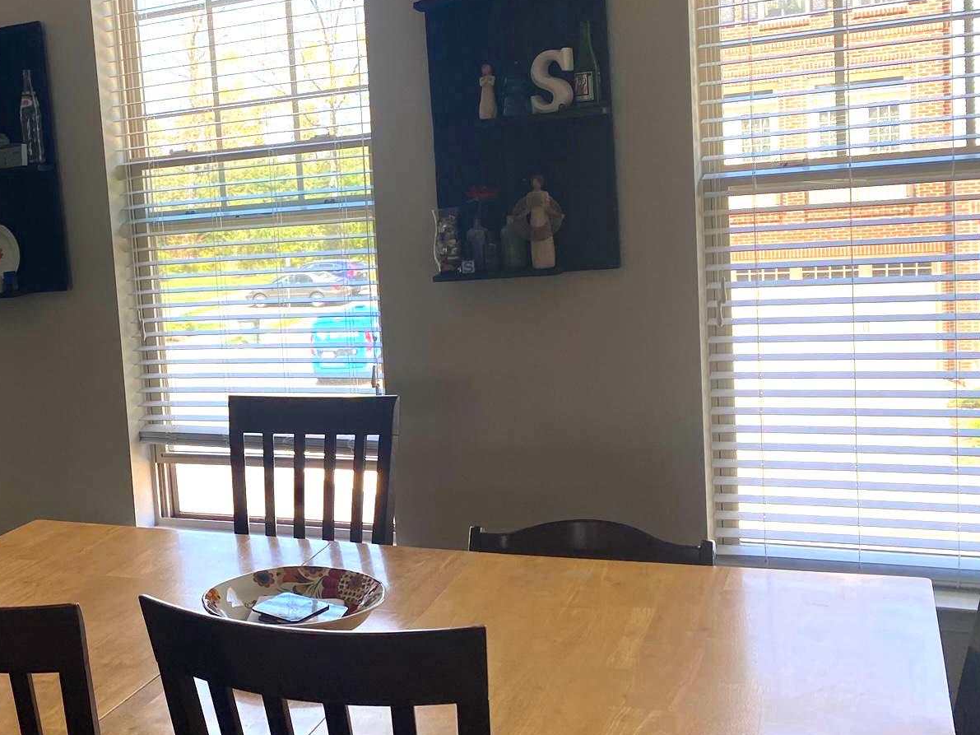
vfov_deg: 32.9
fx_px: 1246
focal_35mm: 44
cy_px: 353
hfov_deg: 41.0
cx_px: 185
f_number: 1.8
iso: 32
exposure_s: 1/169
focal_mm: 4.25
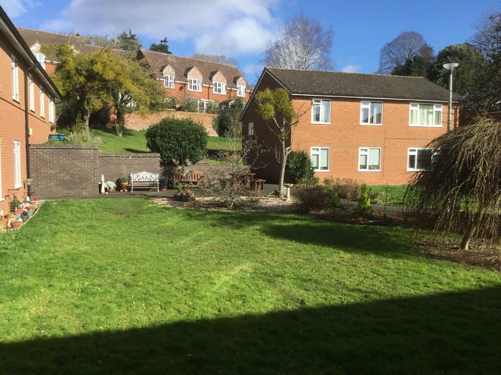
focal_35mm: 31
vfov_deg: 45.4
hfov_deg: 58.4
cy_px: 188
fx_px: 449
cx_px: 250
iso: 25
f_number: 2.4
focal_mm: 3.3
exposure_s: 1/1058
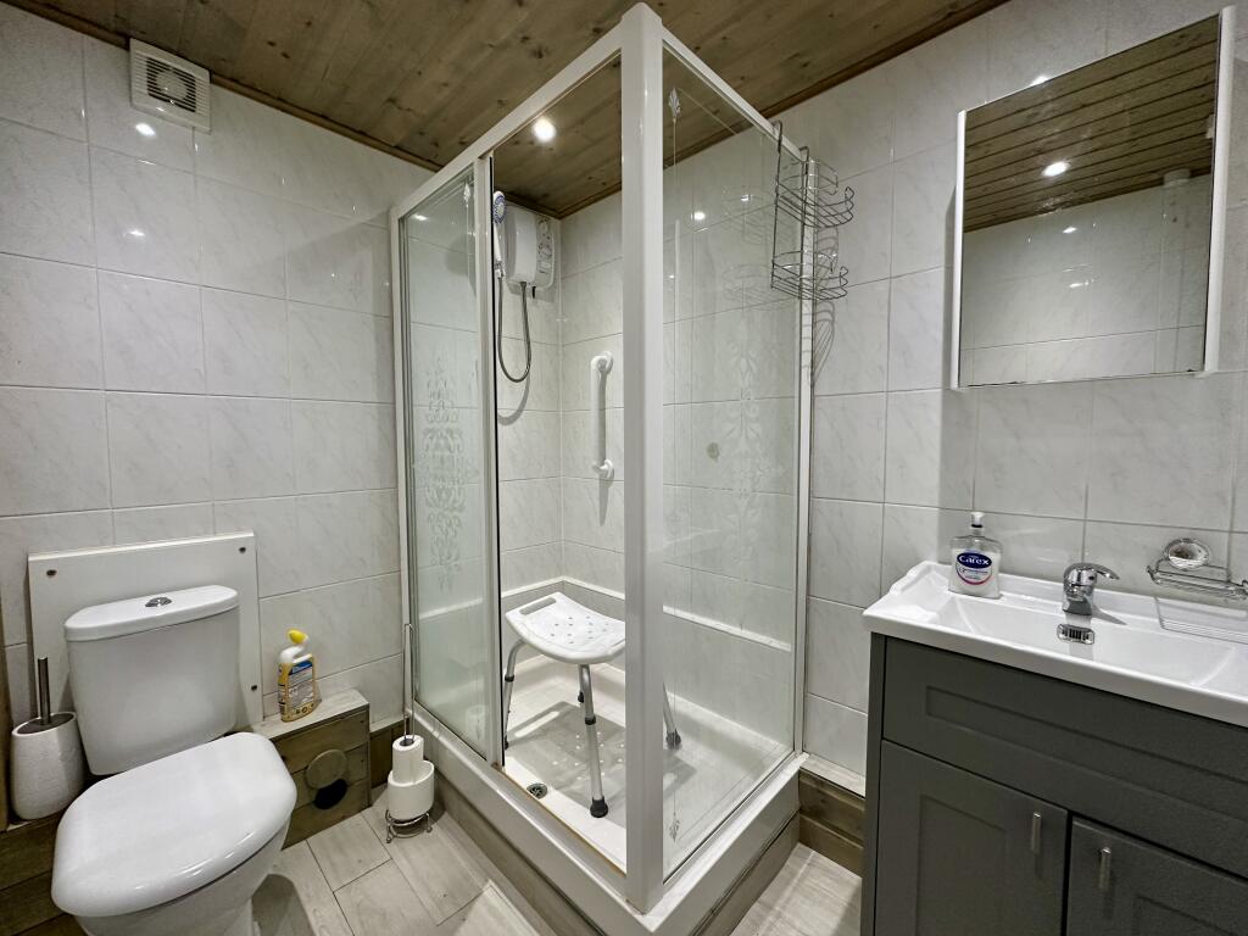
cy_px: 468
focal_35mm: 14
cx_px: 624
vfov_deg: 85.7
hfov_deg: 102.1
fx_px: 505
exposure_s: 1/100
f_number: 2.2
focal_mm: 2.22
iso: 200
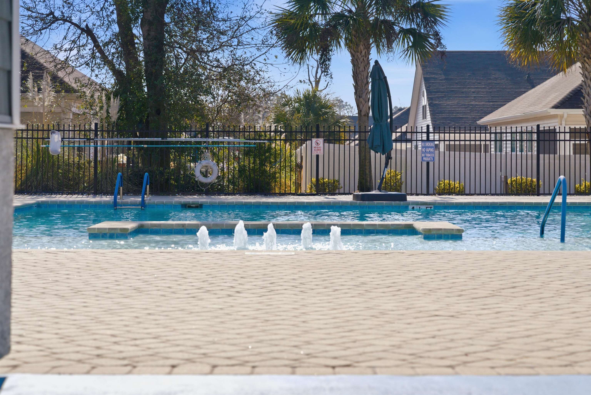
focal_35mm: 70
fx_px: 1150
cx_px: 296
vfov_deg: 19.5
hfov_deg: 28.8
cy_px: 198
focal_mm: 70
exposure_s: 1/3200
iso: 400
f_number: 5
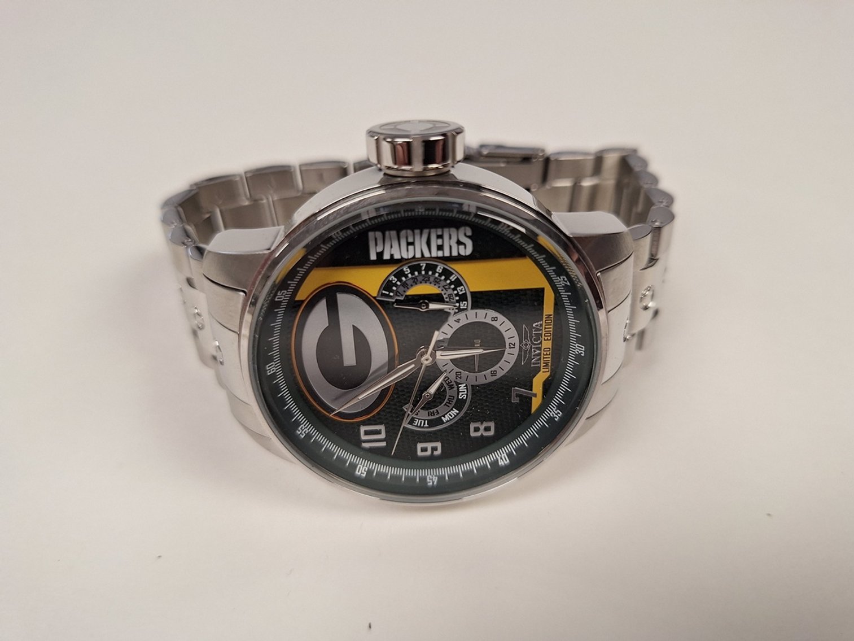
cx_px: 427
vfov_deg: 58.9
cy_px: 320
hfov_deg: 73.9
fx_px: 567
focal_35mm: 23
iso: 64
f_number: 1.8
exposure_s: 1/60
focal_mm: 5.54
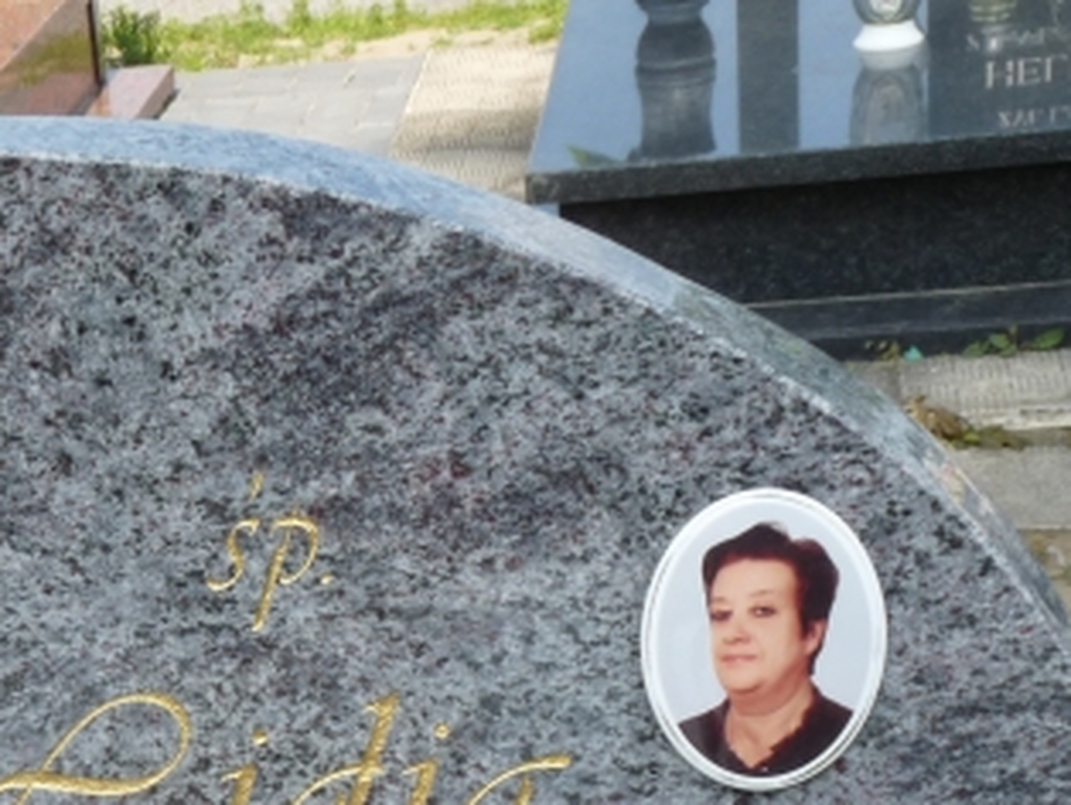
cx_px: 44
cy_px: 1010
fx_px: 3313
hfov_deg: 18.0
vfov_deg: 13.4
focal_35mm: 107
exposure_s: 1/200
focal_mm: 7.4
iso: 100
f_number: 5.6
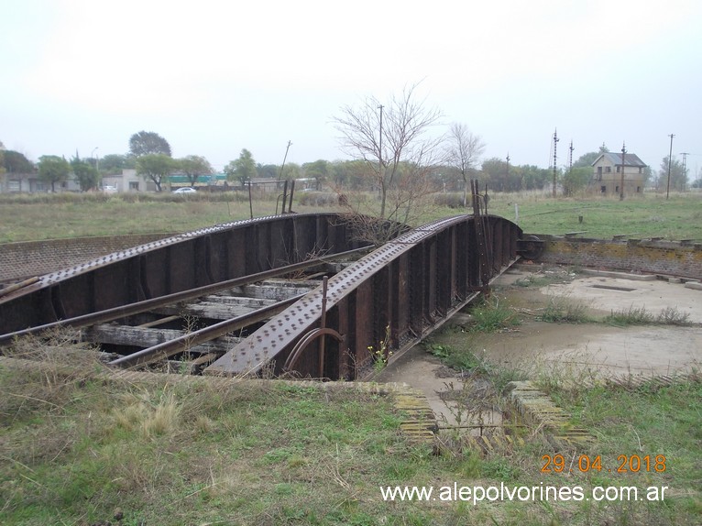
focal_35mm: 38
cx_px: 351
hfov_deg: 49.0
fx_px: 770
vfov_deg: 37.7
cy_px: 263
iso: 80
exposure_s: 1/160
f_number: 3.1
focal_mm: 5.3
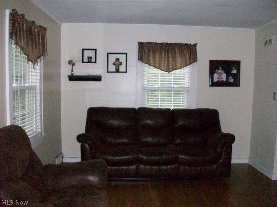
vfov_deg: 41.8
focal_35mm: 34
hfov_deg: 54.0
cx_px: 138
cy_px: 104
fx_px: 272
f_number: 2.8
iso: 800
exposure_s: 1/128
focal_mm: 5.7
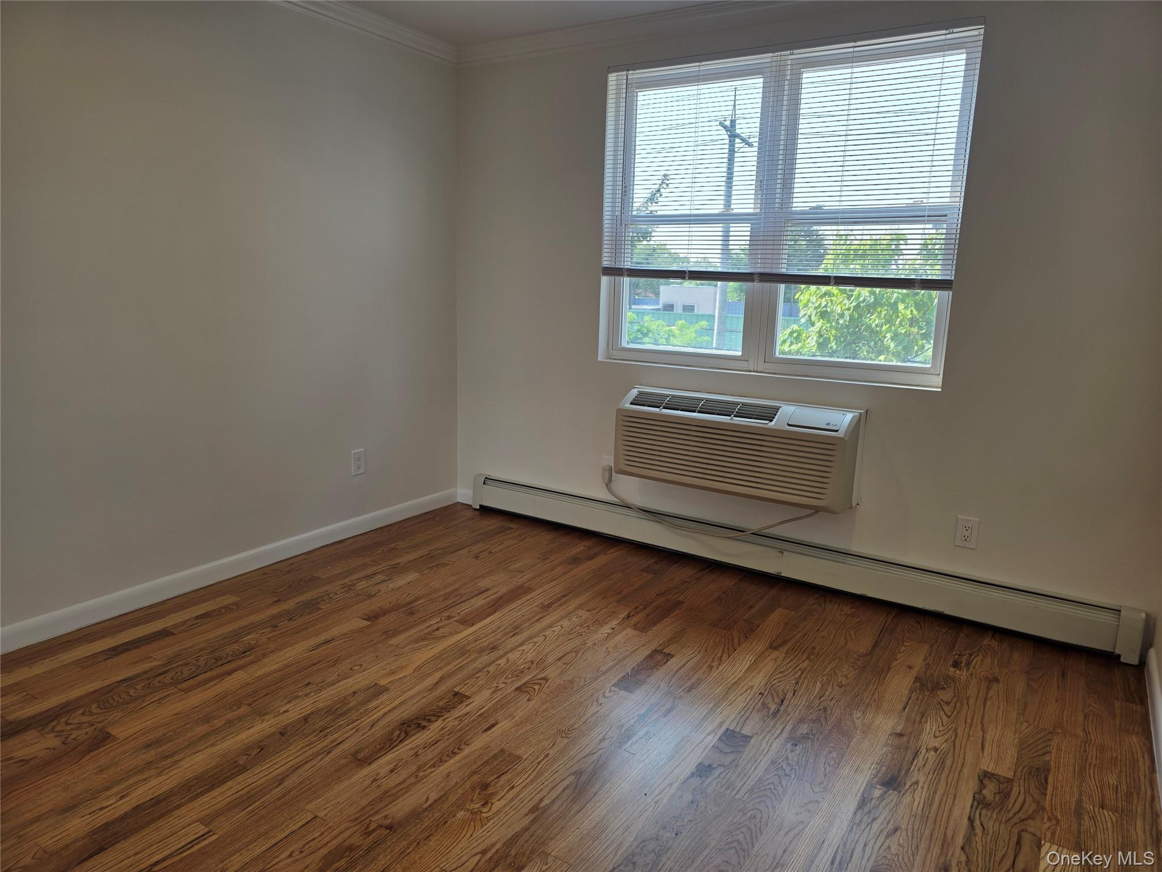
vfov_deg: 58.9
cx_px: 581
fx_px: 772
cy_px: 436
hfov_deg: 73.9
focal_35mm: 23
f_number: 1.7
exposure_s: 1/120
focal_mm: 6.3
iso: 12
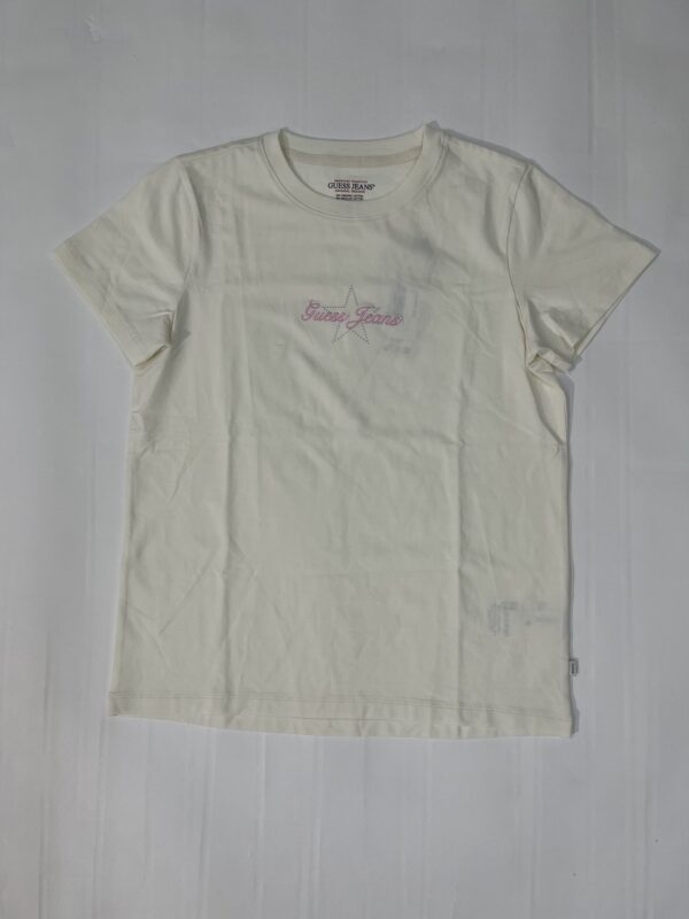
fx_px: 690
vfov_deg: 67.3
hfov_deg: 53.1
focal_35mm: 26
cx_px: 344
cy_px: 460
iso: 40
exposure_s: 1/100
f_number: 1.6
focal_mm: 5.1
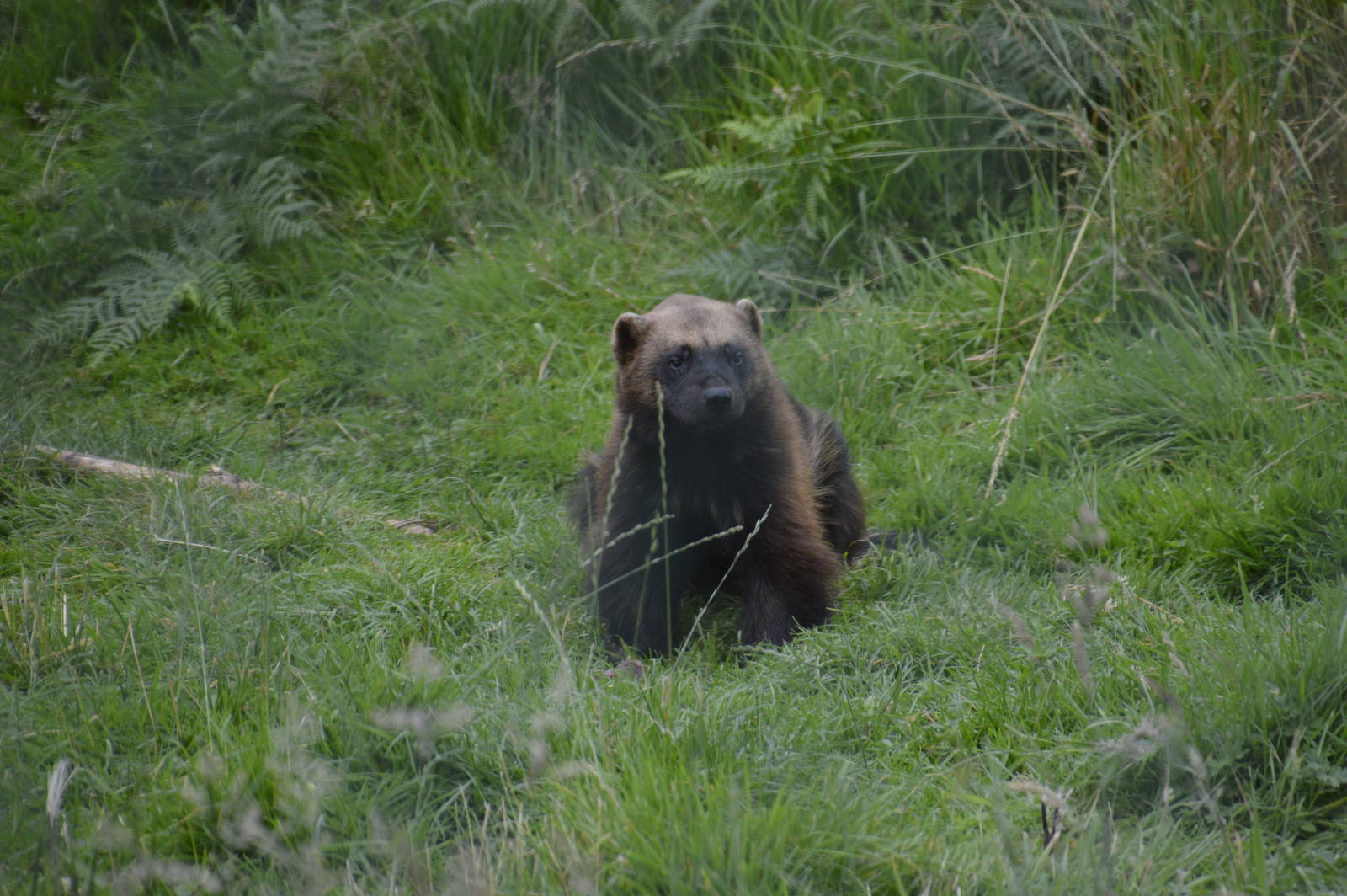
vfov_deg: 3.0
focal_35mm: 450
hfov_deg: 4.6
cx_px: 674
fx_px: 16823
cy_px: 448
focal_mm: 300
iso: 800
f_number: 6.3
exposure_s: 1/500
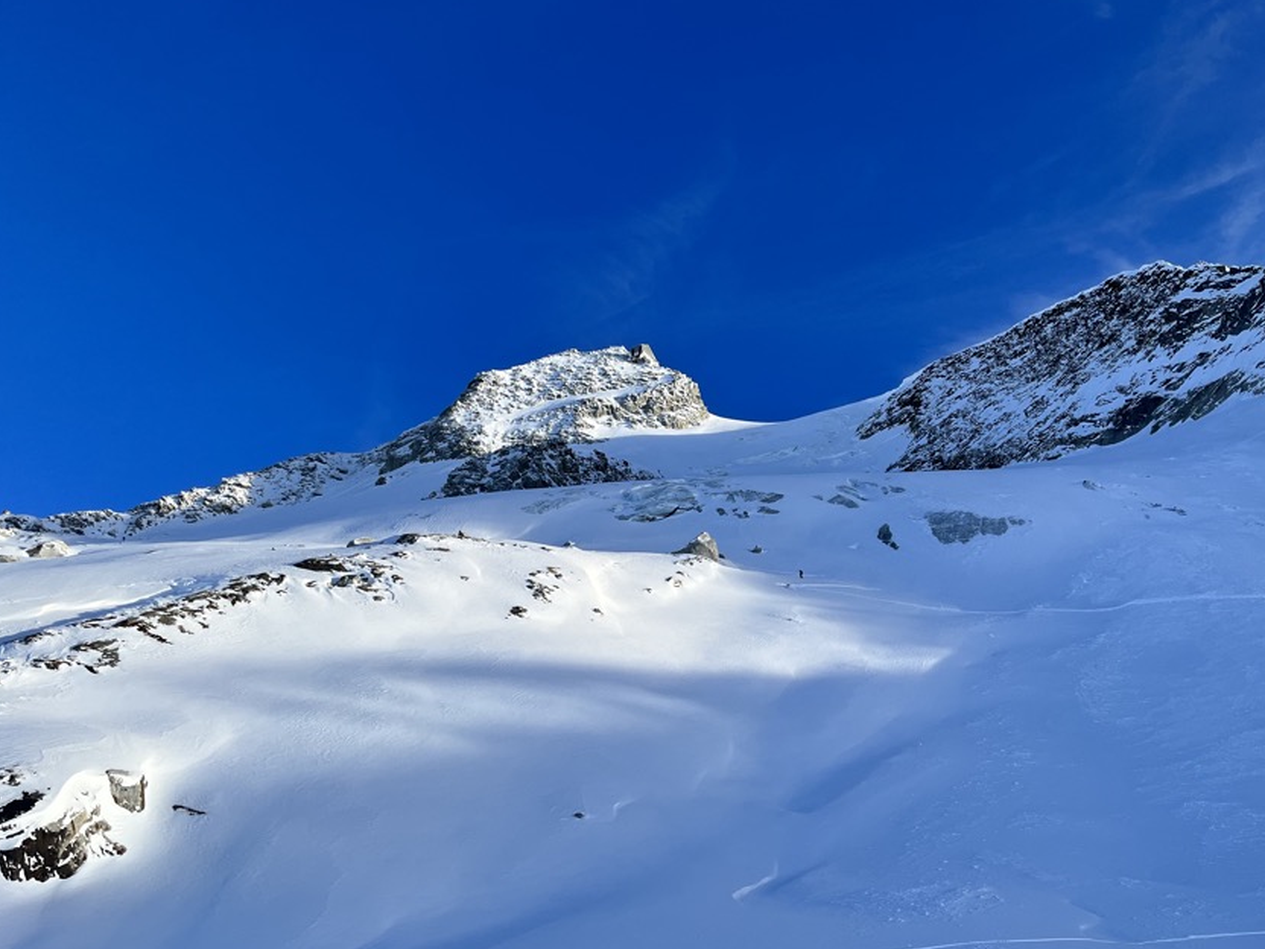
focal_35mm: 32
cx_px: 719
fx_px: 1169
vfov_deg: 44.0
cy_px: 563
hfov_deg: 56.6
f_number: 1.6
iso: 50
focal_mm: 5.1
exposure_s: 1/2463
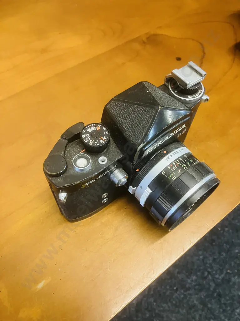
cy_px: 160
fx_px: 259
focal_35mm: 28
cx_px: 120
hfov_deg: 49.7
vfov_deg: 63.4
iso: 250
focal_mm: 3.99
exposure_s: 1/33
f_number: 1.8
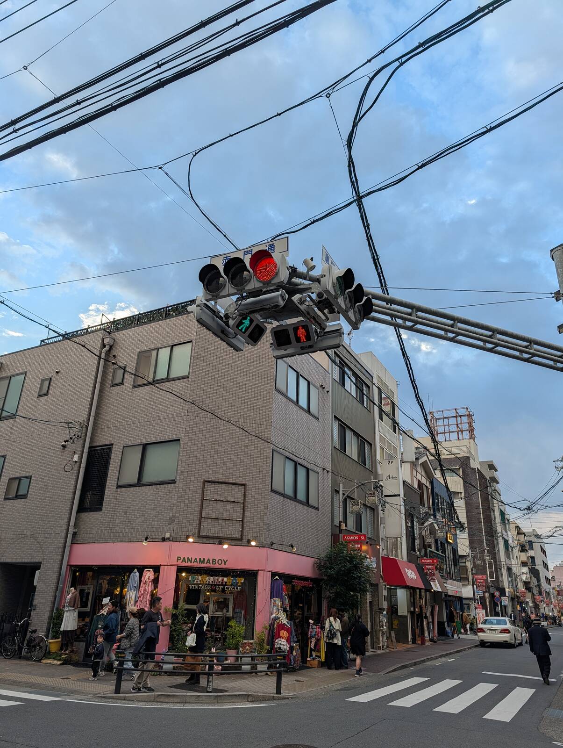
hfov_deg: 56.9
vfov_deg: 71.5
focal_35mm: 24
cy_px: 374
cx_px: 282
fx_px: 519
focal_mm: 6.9
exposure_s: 1/299
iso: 20
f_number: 1.68
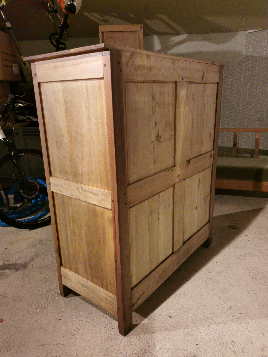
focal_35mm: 27
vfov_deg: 65.3
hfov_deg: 51.4
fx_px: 279
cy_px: 178
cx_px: 134
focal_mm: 5.58
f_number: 1.8
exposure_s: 1/33.3
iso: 500
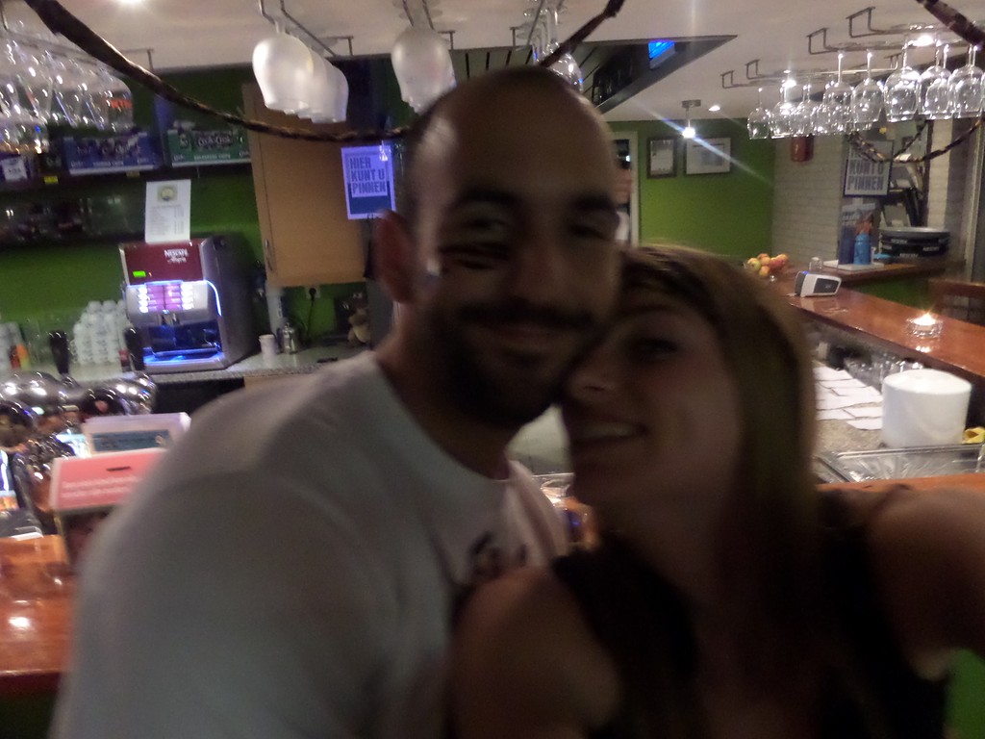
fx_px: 683
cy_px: 370
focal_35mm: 24
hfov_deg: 71.6
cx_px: 492
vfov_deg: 56.8
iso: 800
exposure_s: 1/8
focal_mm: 4
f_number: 3.2
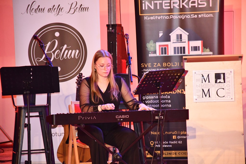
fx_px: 1435
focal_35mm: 210
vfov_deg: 6.5
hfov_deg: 9.8
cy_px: 82
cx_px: 123
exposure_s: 1/60
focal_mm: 140
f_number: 5.6
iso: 4500
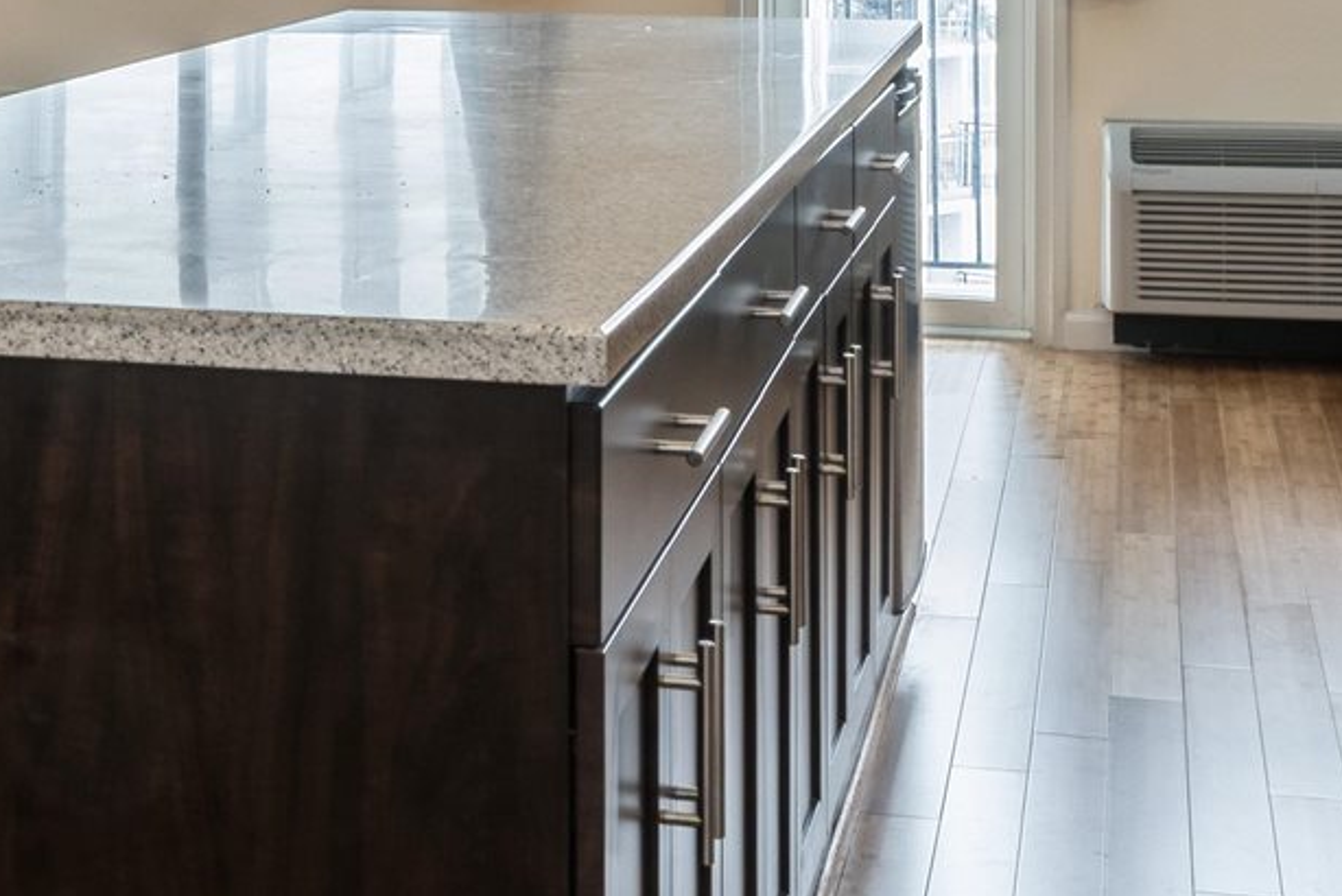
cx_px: 129
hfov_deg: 24.6
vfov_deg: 16.2
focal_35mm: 80
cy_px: -251
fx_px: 2983
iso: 100
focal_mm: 16
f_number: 11
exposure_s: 1/2
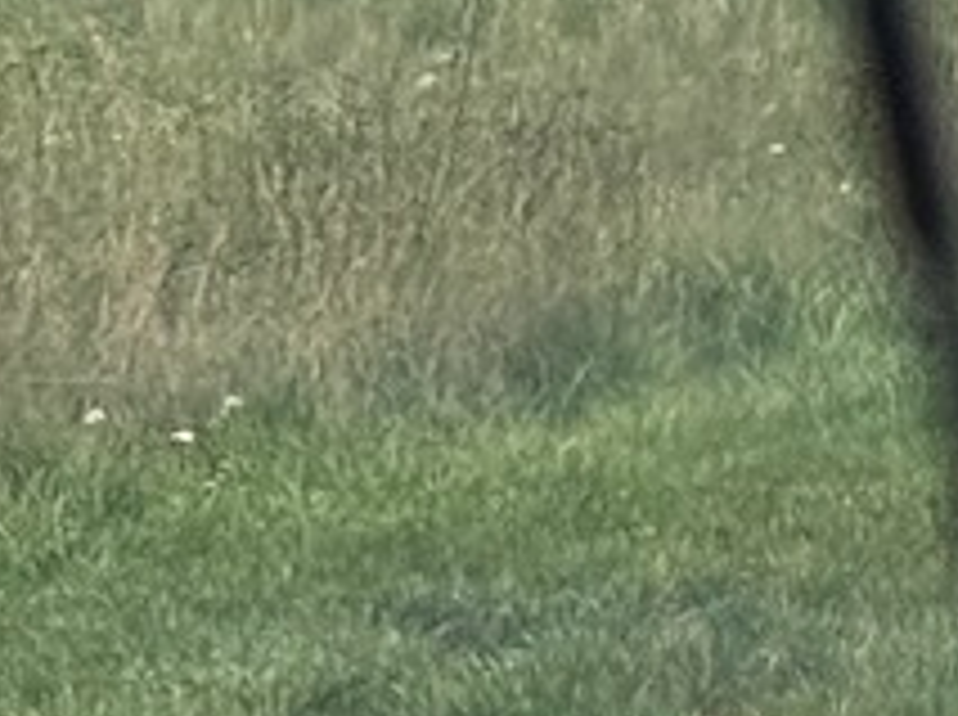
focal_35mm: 289
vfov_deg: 5.1
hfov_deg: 6.4
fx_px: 7985
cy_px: -446
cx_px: 2735
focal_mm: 6.76
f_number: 1.78
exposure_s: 1/5587
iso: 80
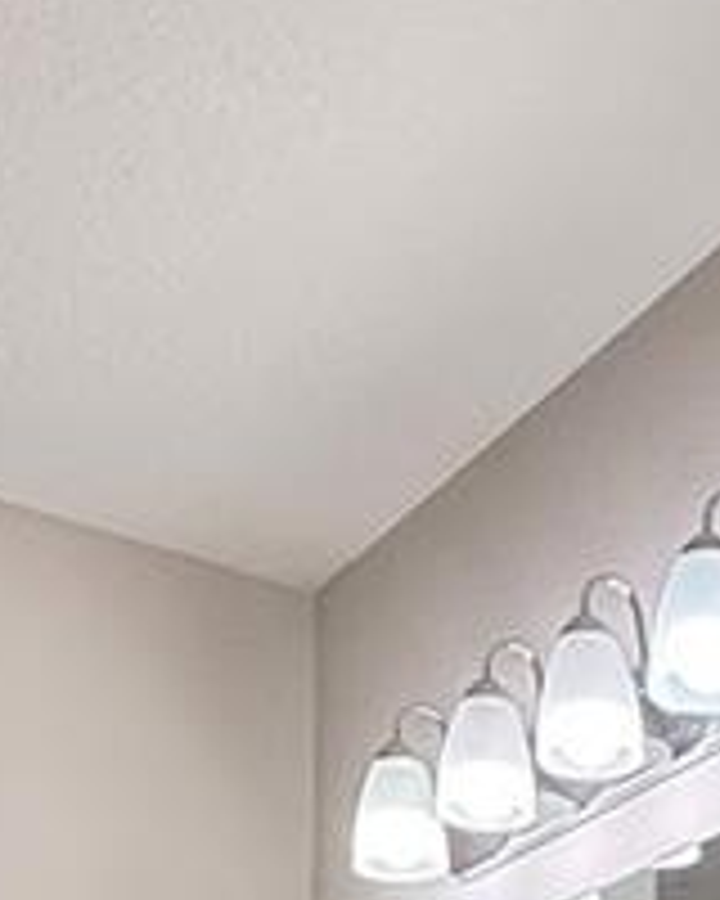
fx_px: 2184
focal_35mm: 82
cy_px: 1408
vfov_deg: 19.7
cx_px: 770
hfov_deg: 18.1
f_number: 2.2
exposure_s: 1/120
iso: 160
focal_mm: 2.22
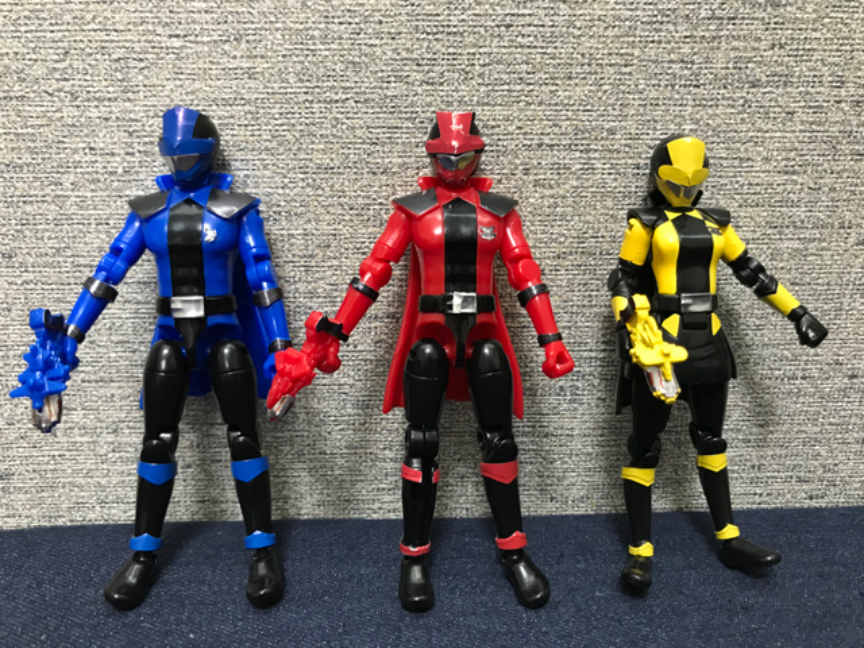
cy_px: 324
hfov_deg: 63.4
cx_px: 432
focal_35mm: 28
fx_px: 699
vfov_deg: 49.7
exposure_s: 1/17
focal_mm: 3.99
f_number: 1.8
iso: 80
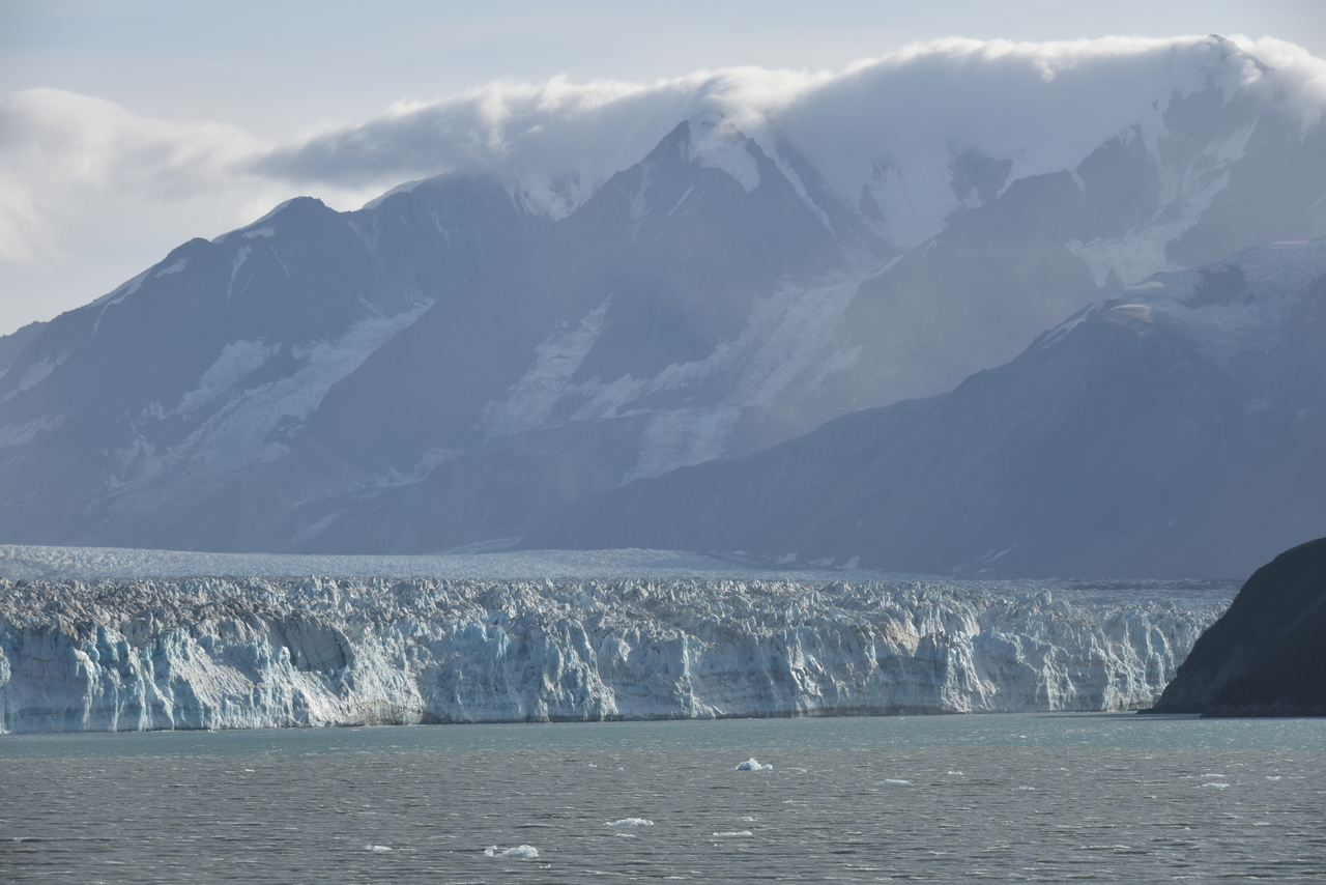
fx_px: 4605
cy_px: 442
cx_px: 663
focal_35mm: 125
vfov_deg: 11.0
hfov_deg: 16.4
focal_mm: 125
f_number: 10
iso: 100
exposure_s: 1/400
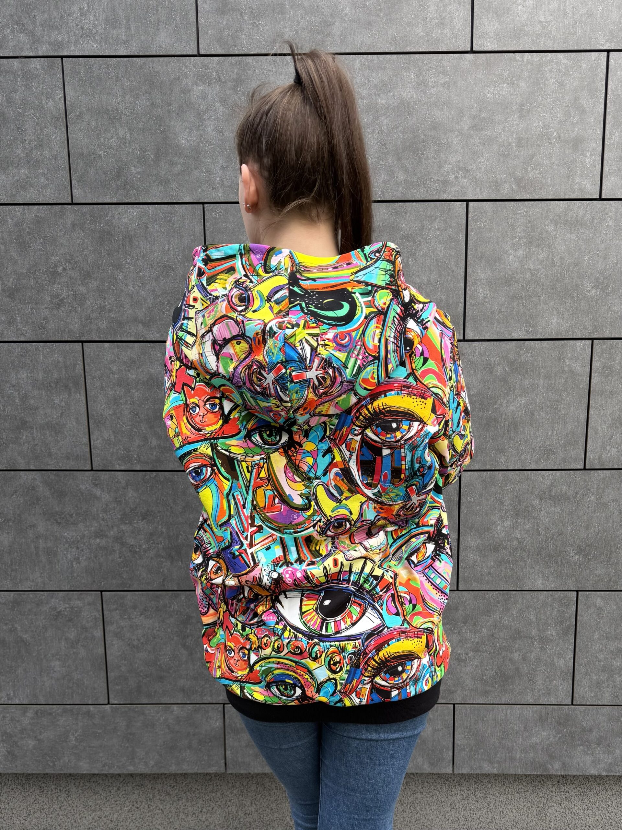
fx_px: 575
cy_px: 415
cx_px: 311
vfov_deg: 71.6
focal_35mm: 24
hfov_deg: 56.8
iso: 80
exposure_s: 1/379
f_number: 1.78
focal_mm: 6.76
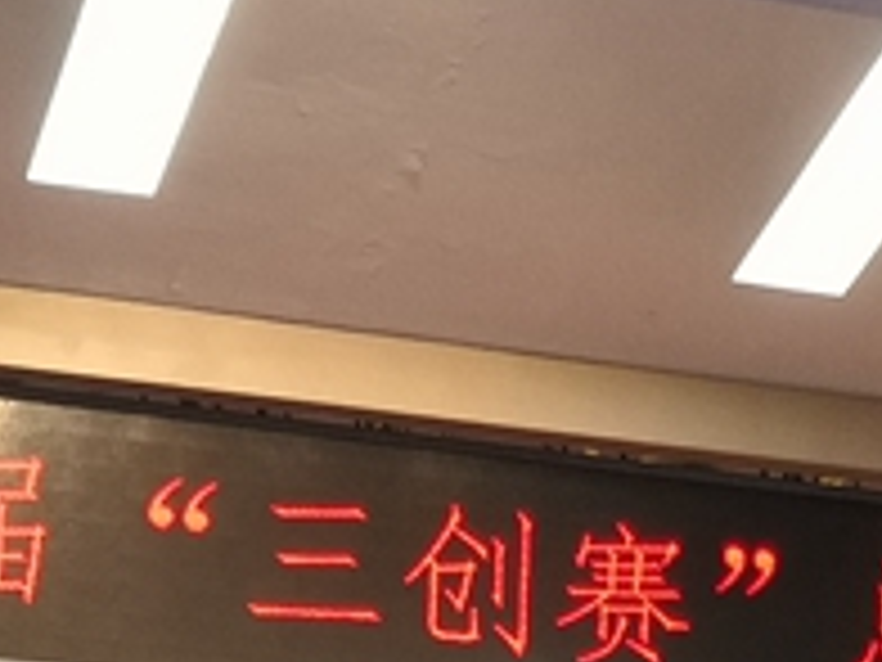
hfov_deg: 13.3
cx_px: 914
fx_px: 3720
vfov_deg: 9.9
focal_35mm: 146
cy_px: 973
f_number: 1.6
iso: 125
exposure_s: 1/50
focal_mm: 3.95
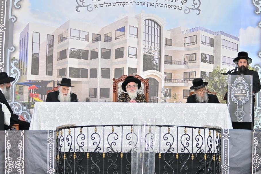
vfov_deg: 10.8
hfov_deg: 16.1
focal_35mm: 127
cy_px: 80
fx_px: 920
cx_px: 142
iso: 1250
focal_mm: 75
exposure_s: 1/200
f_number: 2.8
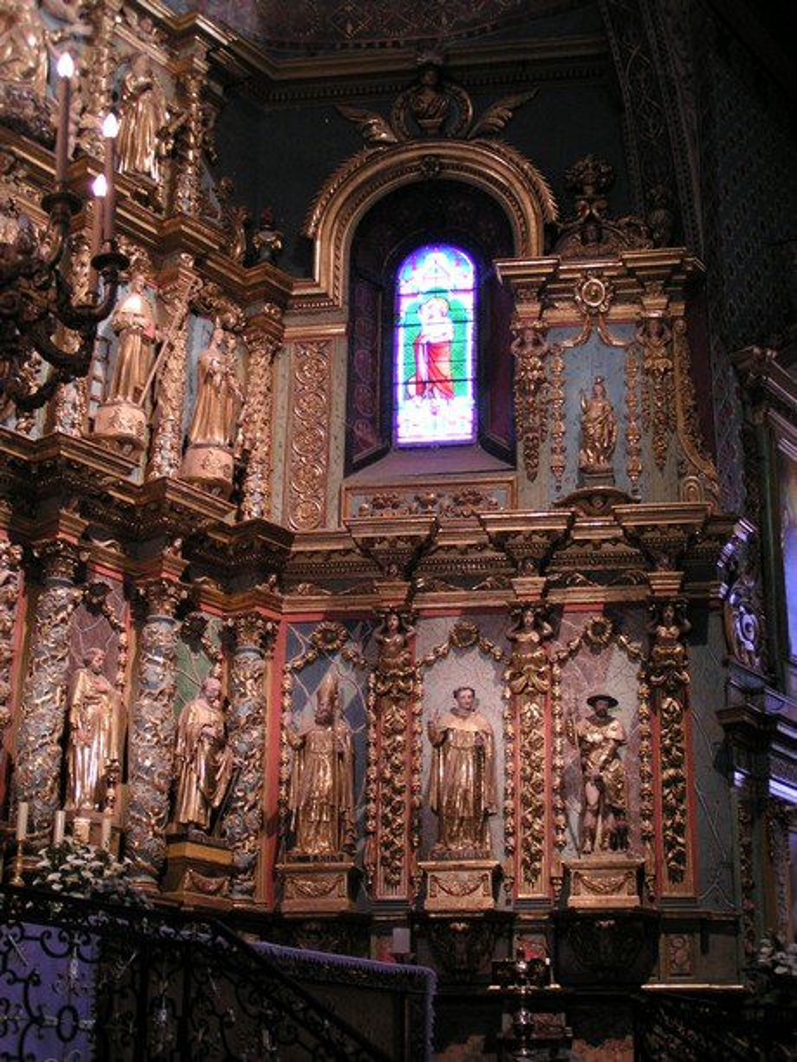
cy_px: 531
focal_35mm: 52
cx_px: 398
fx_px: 1596
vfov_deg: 36.8
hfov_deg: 28.0
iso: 200
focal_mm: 8
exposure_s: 1/10
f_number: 3.2
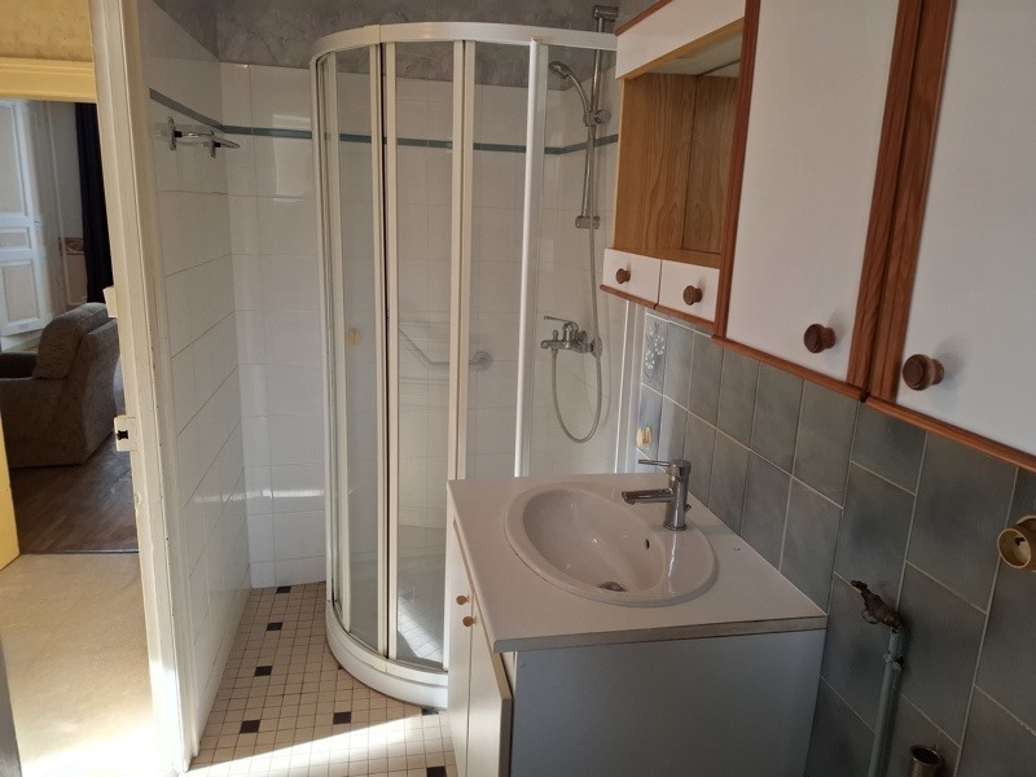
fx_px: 688
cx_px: 518
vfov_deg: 58.9
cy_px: 388
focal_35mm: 23
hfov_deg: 73.9
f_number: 1.8
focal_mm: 5.54
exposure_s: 1/100
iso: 200
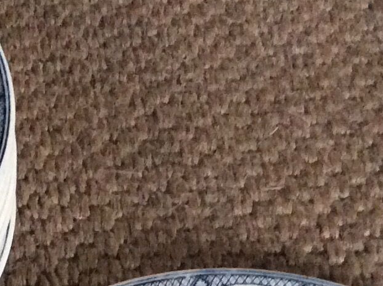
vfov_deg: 10.7
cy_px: 409
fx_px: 1480
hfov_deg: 14.5
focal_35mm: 134
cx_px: 9
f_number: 2.4
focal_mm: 3.3
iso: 320
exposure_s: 1/25
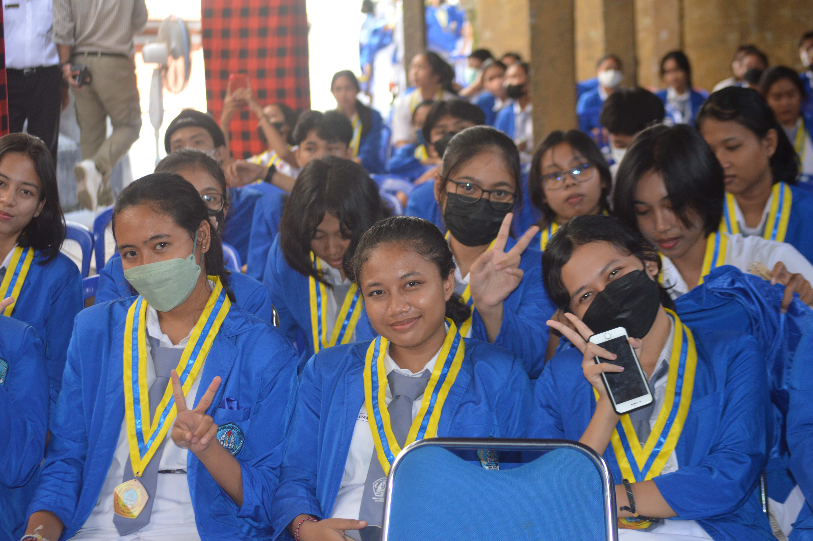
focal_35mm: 82
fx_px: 1861
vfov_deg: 16.5
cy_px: 270
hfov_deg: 24.6
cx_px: 406
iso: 400
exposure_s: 1/125
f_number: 4
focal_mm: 55
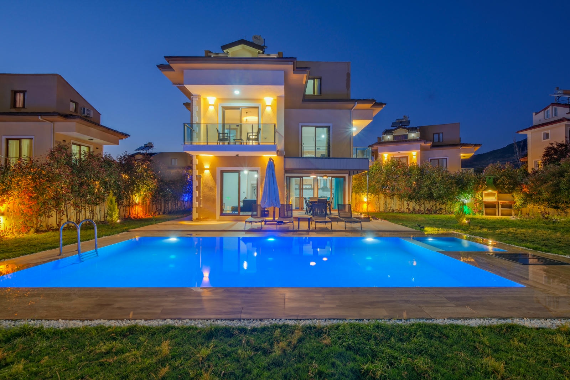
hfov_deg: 100.4
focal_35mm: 15
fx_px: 238
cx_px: 285
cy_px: 190
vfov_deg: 77.3
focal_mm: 10
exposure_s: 5
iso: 160
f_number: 8
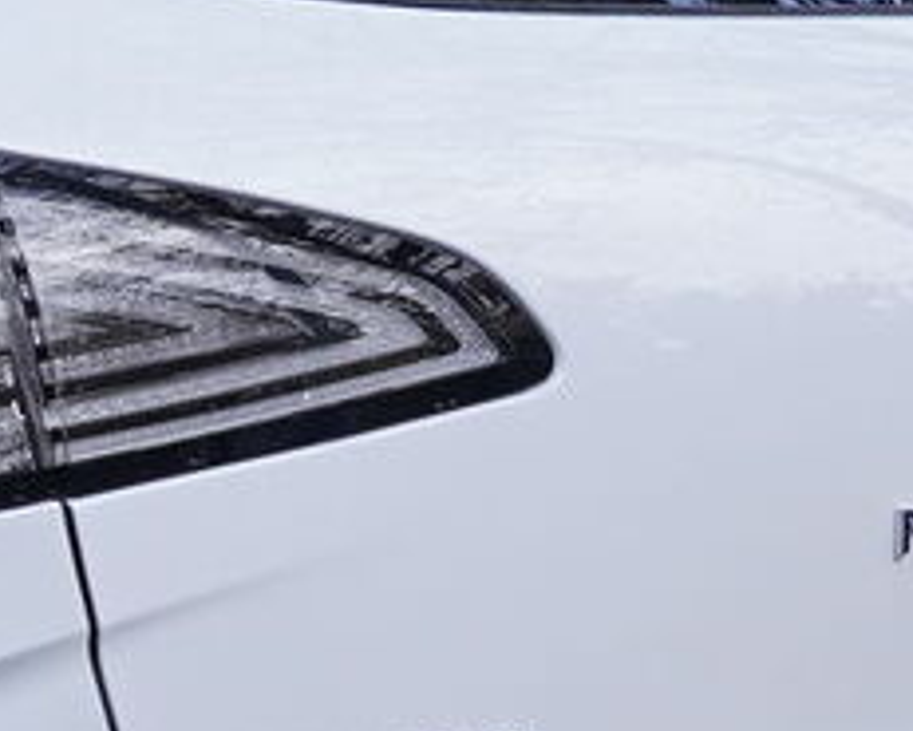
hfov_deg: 8.2
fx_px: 5893
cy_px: 367
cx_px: -1162
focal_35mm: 218
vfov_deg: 7.1
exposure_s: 1/125
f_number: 6.3
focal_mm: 28
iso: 160
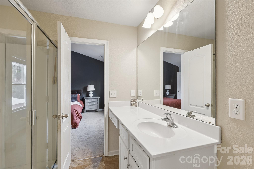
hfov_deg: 96.7
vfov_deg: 73.7
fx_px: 113
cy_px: 84
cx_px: 127
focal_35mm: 16
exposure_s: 1/8
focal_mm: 16
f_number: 9
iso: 250
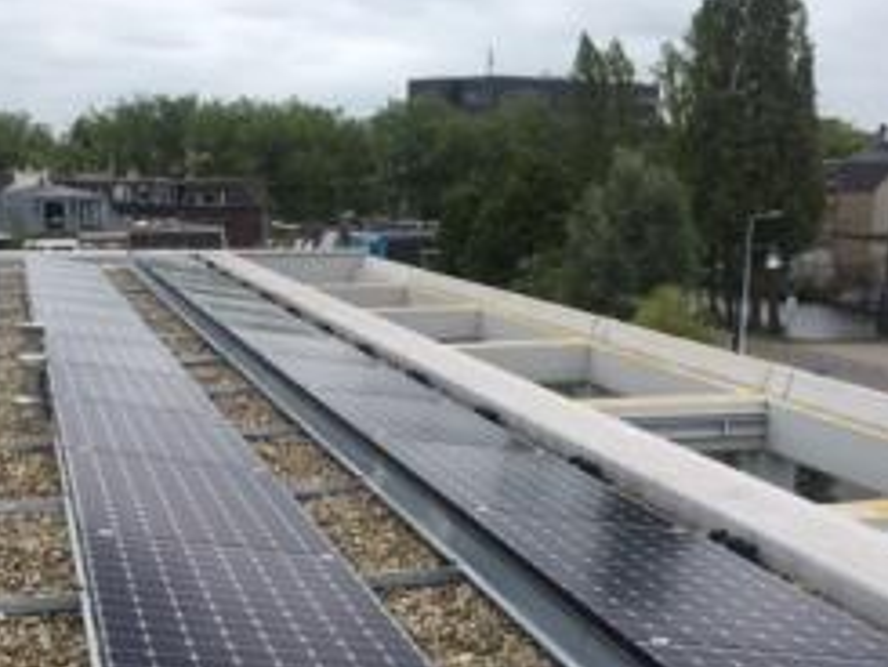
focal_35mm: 53
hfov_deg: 35.9
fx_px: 1360
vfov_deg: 27.3
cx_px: 330
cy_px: 471
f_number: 2.2
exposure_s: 1/793
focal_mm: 4.15
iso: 25
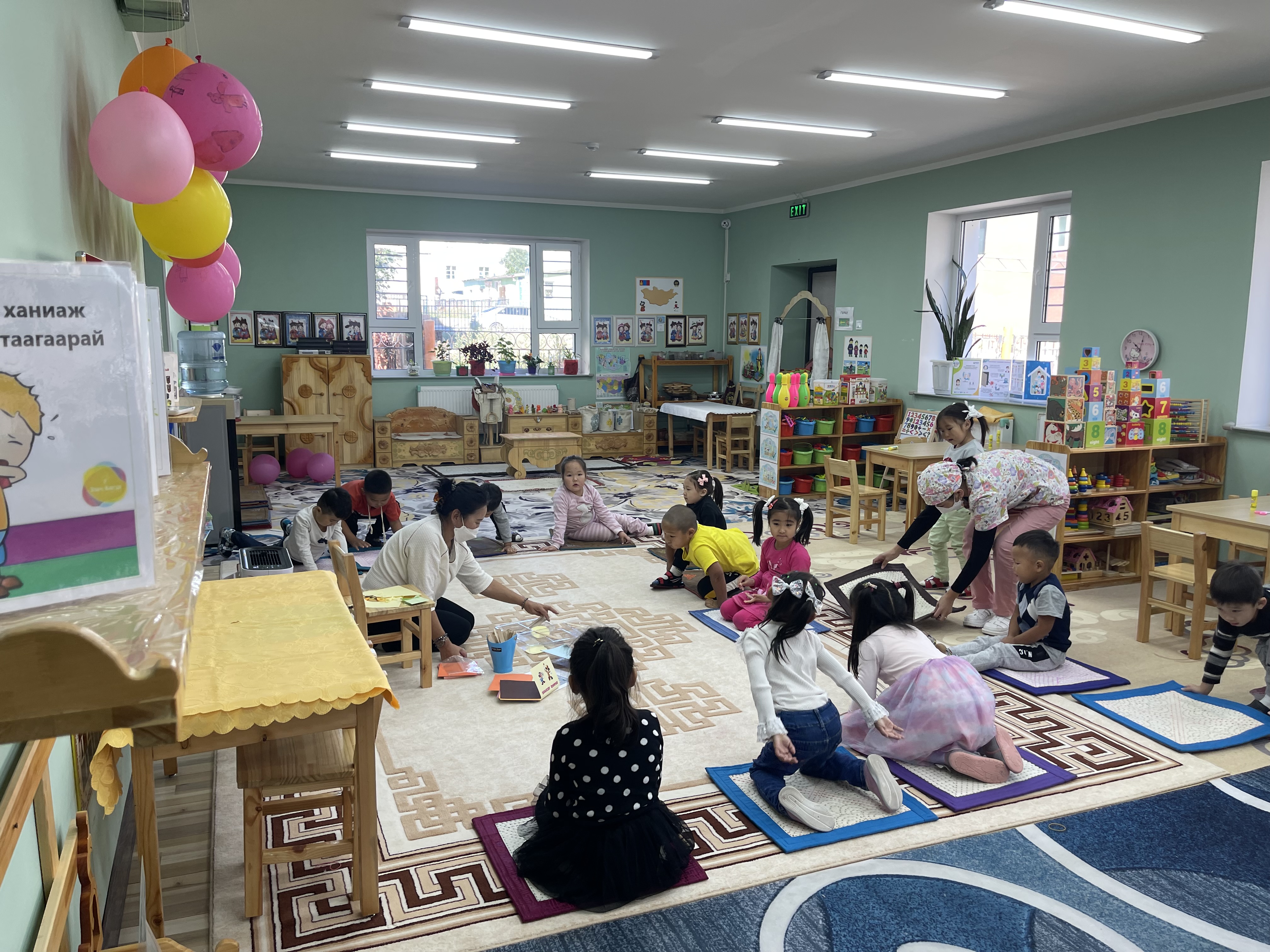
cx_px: 635
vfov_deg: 53.1
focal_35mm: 26
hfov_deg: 67.3
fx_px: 954
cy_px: 476
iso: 40
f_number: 1.6
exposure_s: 1/121
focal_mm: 5.1
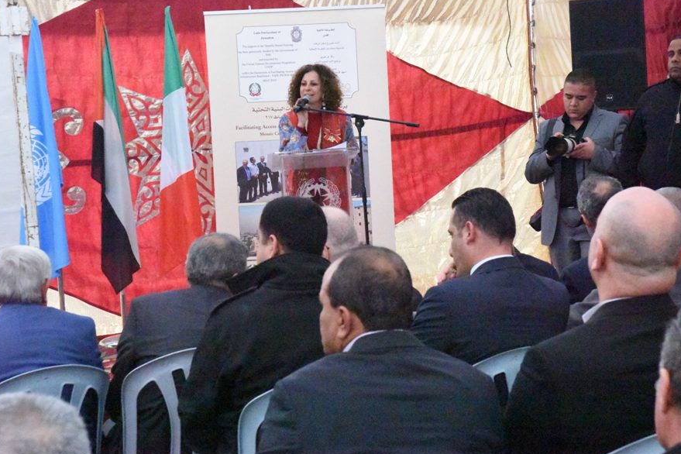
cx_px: 390
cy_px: 207
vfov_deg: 13.8
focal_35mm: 99
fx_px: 1873
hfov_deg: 20.6
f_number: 13
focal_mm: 85
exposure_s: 1/640
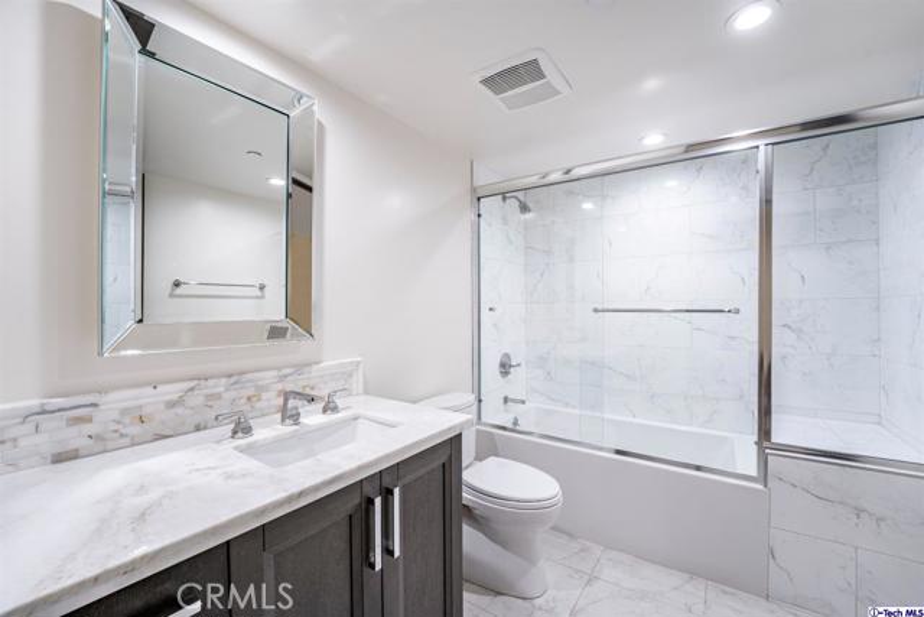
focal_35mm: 15
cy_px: 308
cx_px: 462
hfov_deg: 101.9
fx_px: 375
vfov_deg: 78.9
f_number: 8
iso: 250
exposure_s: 1/13
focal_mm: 14.6
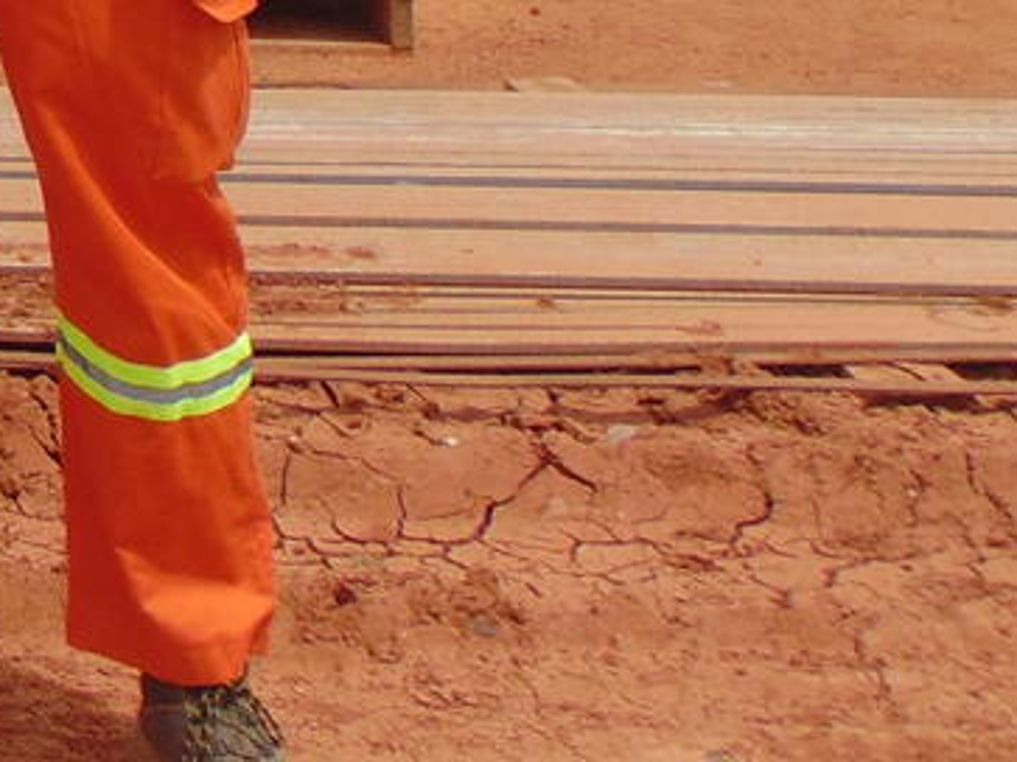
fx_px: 3495
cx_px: -1028
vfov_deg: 11.2
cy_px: -784
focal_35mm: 119
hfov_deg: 13.9
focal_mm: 4.9
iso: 80
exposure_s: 1/320
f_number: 7.9
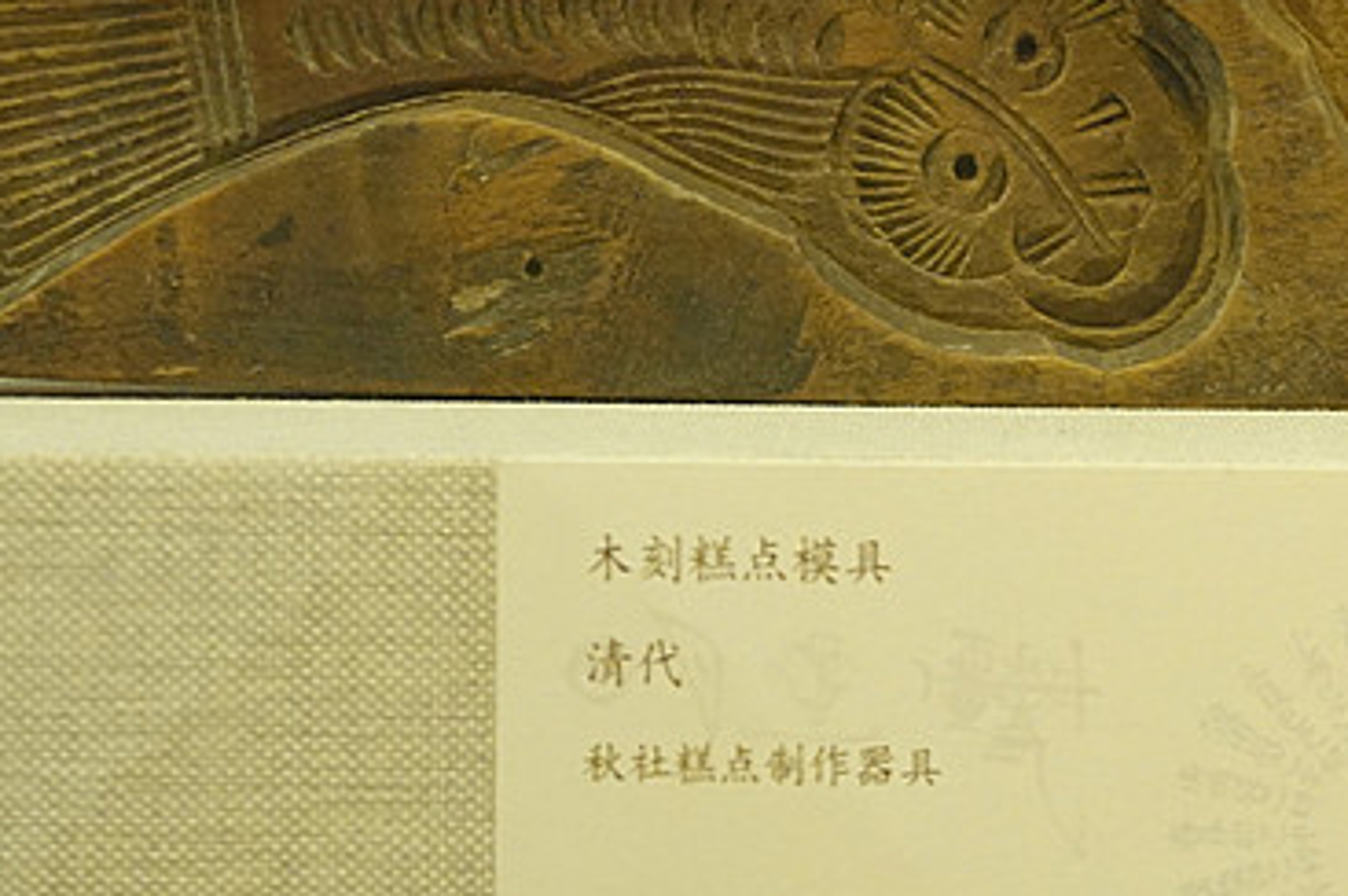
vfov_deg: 4.8
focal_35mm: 288
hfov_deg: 7.1
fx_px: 10774
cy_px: 119
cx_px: 1197
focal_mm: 47.86
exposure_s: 1/50
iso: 2000
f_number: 4.5
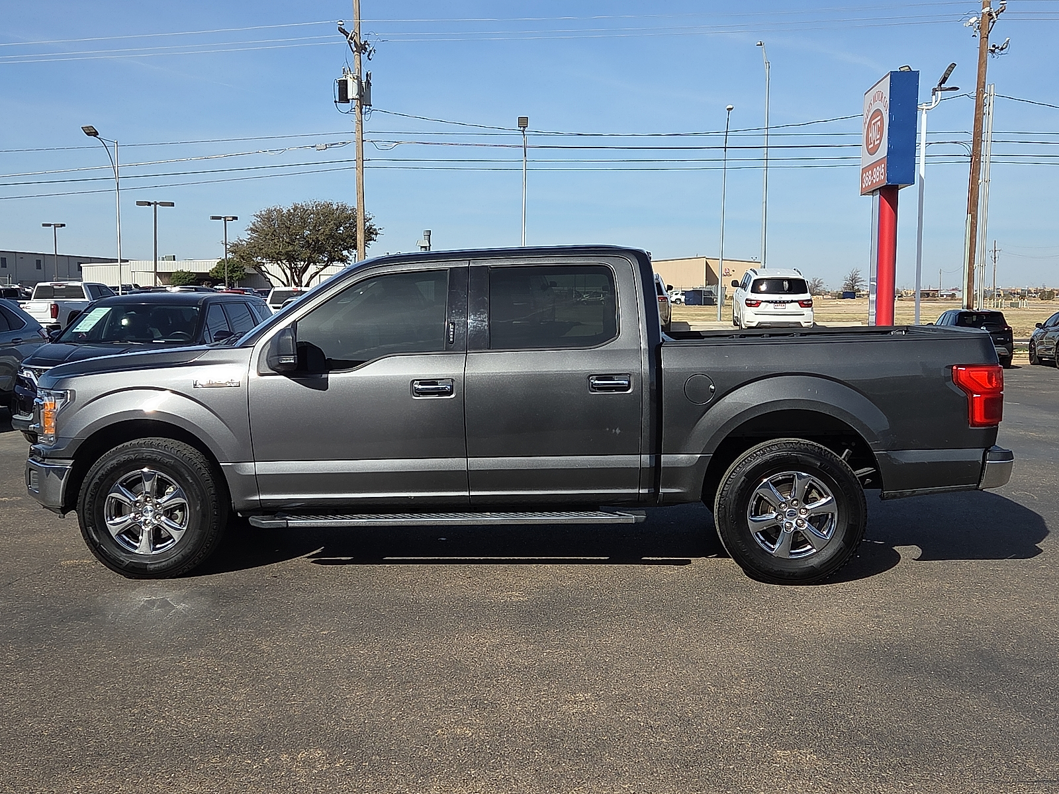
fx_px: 1224
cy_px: 397
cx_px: 530
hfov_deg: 46.8
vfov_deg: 36.0
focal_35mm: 40
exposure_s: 1/10000
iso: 78
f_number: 1.8
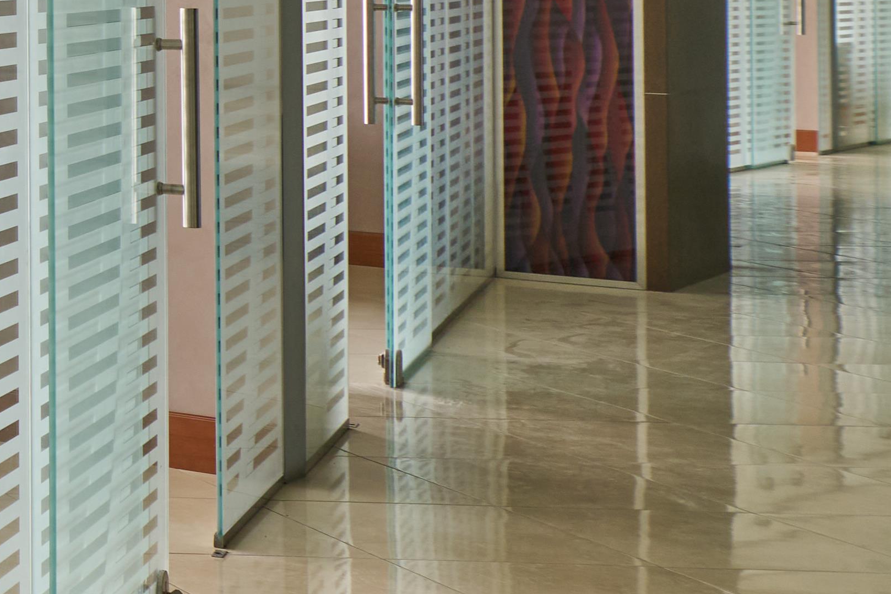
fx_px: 2326
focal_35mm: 94
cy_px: -94
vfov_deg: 14.2
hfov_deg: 13.9
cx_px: -1338
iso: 200
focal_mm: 16
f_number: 5.6
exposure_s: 1/30
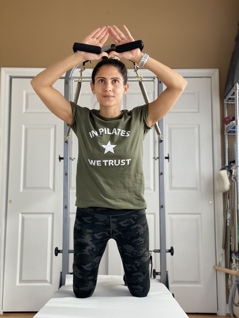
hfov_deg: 28.0
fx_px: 479
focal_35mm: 52
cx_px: 120
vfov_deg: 36.8
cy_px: 159
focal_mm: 6
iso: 40
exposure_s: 1/122
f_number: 2
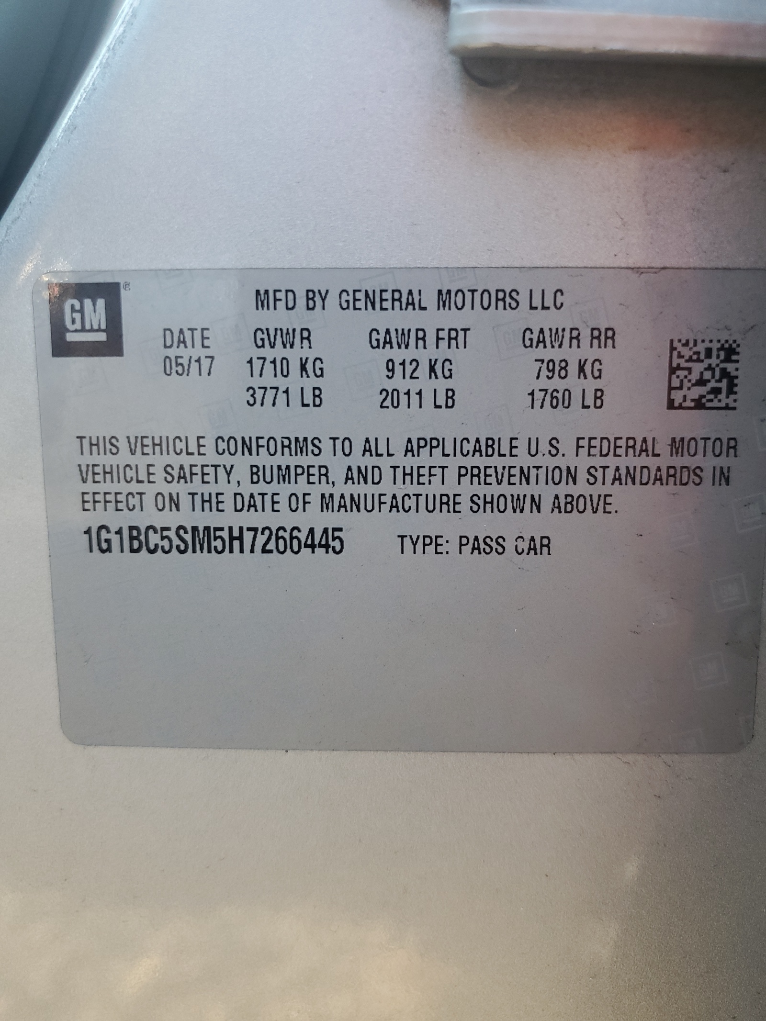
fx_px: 767
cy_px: 510
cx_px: 383
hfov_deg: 53.1
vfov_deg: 67.3
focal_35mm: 26
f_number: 1.5
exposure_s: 1/120
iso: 65
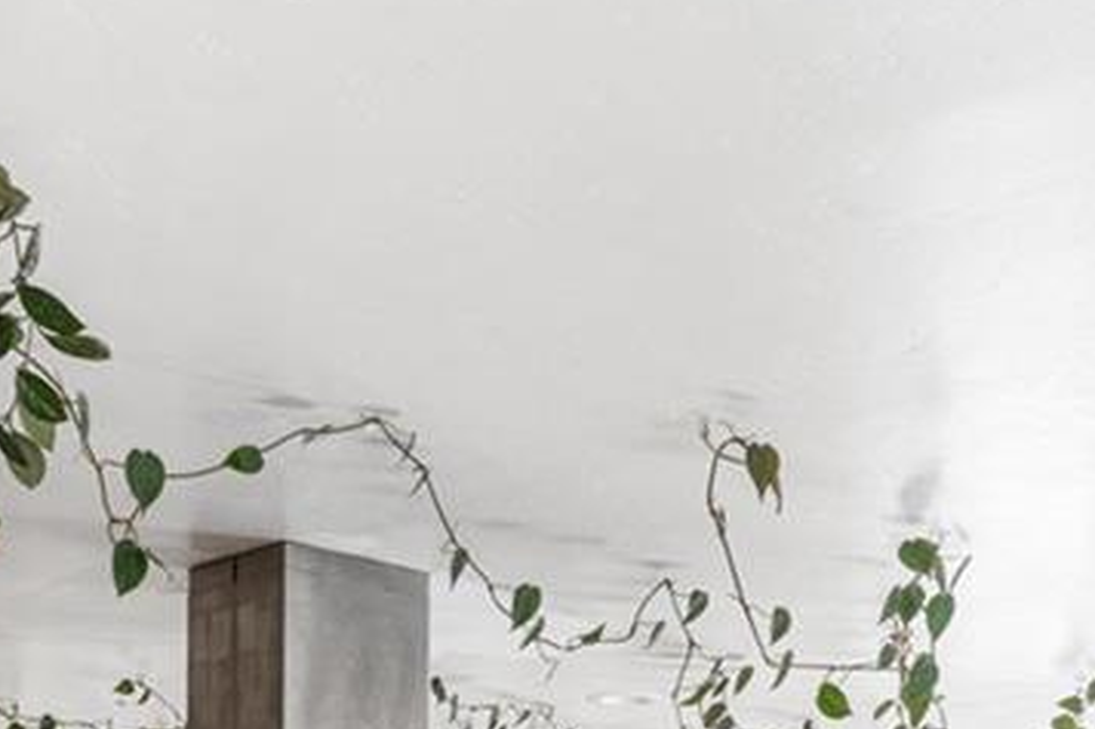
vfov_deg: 17.0
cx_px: 655
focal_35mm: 72
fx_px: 2189
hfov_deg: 28.0
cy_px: 1104
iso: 400
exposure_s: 1/6
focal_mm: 16
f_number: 8
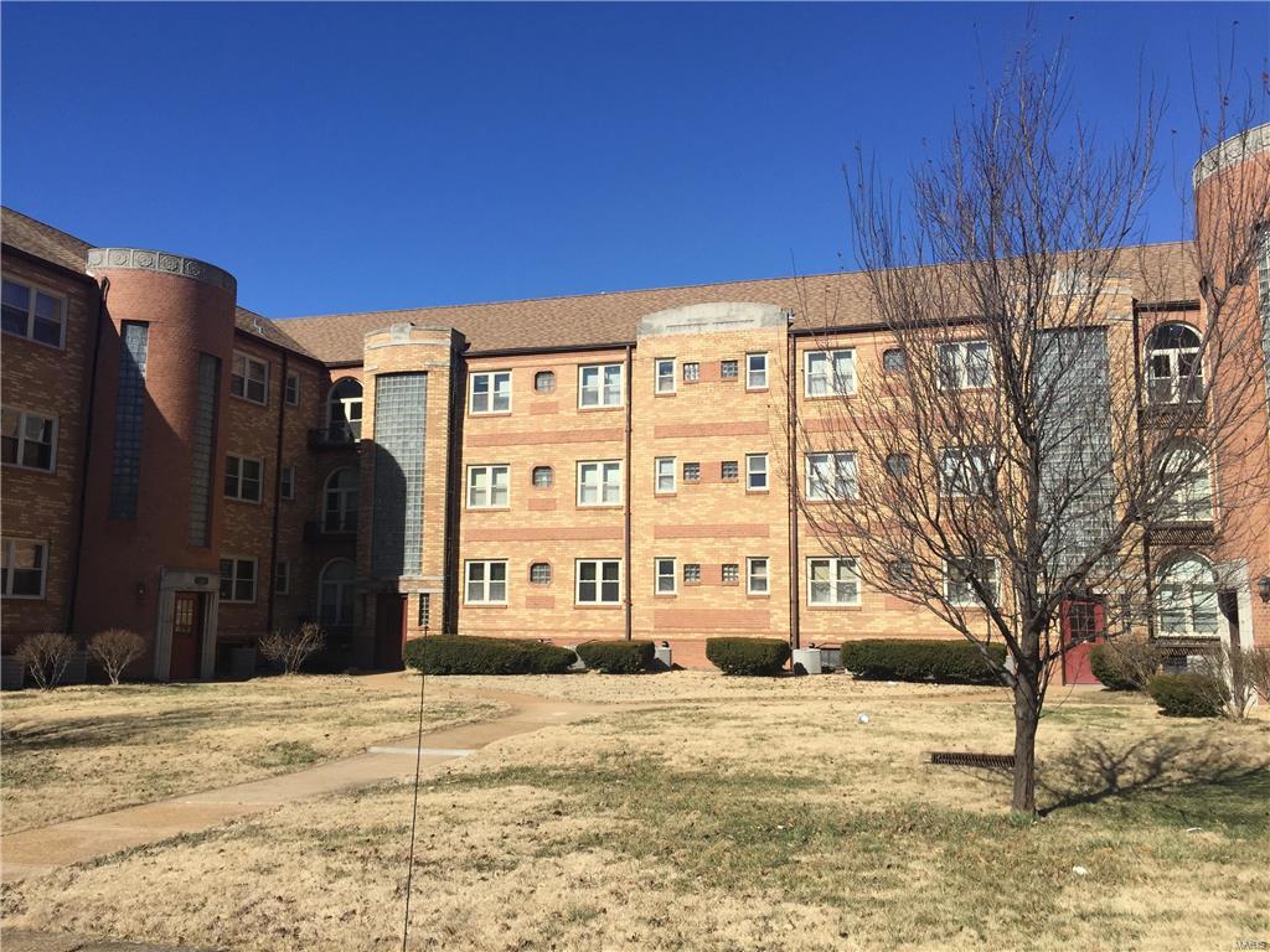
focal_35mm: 29
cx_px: 635
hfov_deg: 61.7
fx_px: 1064
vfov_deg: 48.2
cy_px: 476
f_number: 2.2
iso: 32
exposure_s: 1/2475
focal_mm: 4.15
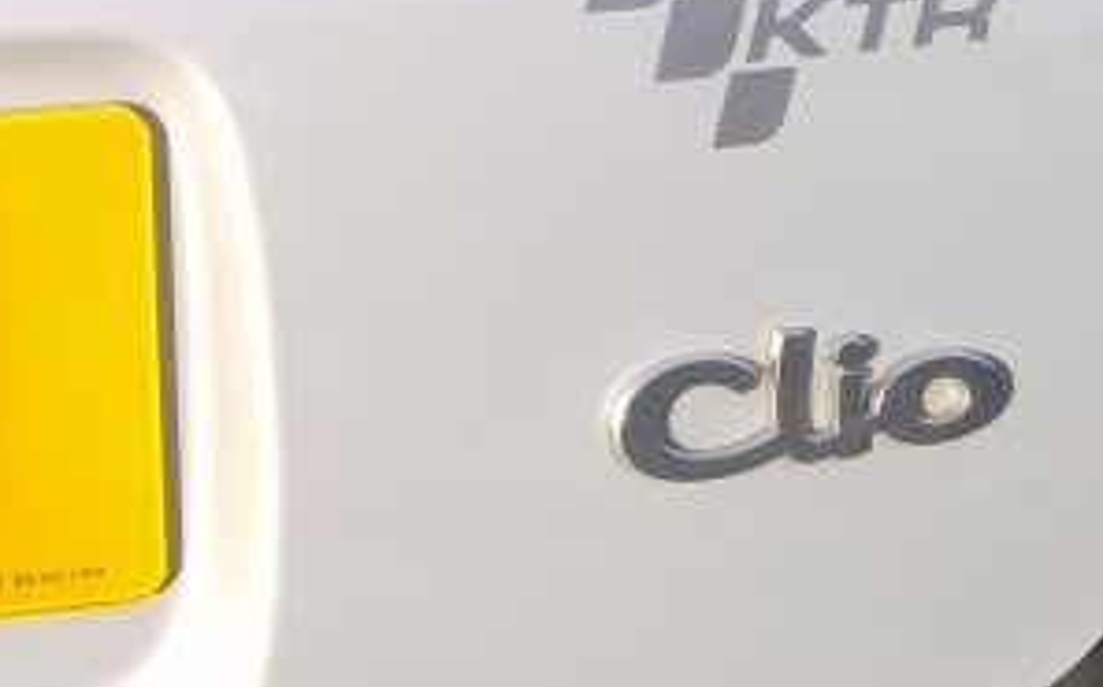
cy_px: 290
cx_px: 694
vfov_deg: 12.7
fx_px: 3093
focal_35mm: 103
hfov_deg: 20.2
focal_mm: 6
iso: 100
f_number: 4.7
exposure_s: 1/264
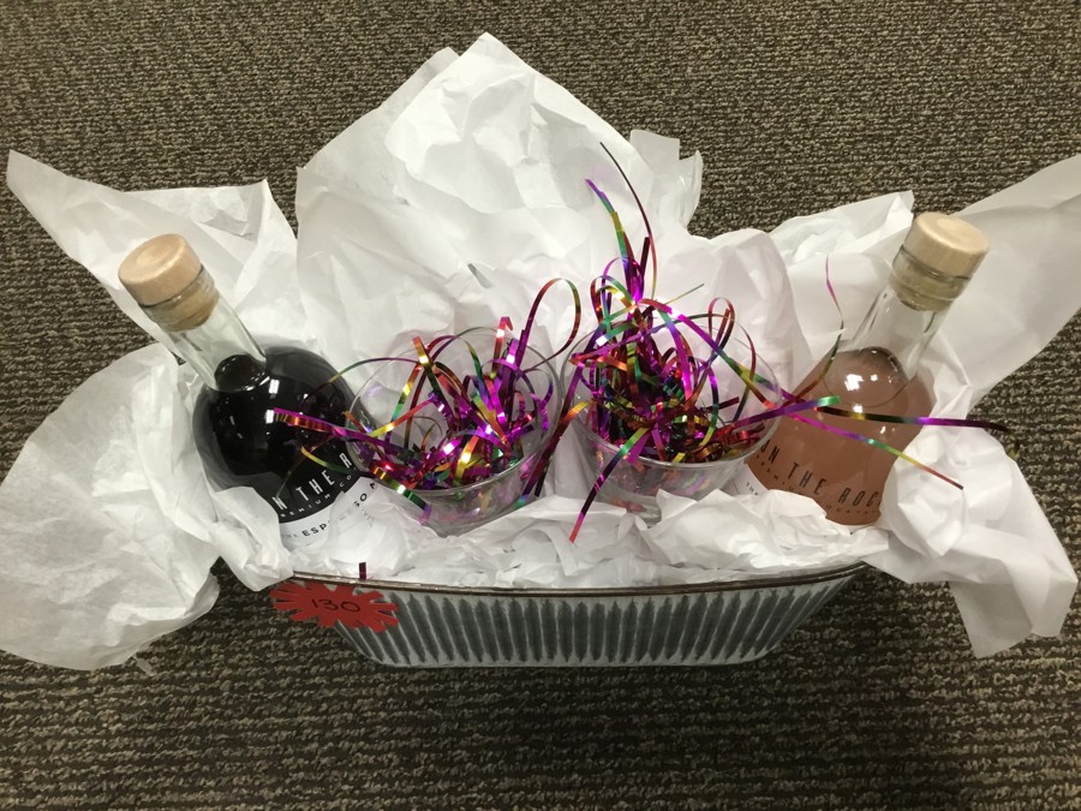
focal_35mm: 31
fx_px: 968
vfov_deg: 45.4
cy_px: 406
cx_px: 540
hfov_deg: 58.4
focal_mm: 3.3
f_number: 2.4
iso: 100
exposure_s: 1/30
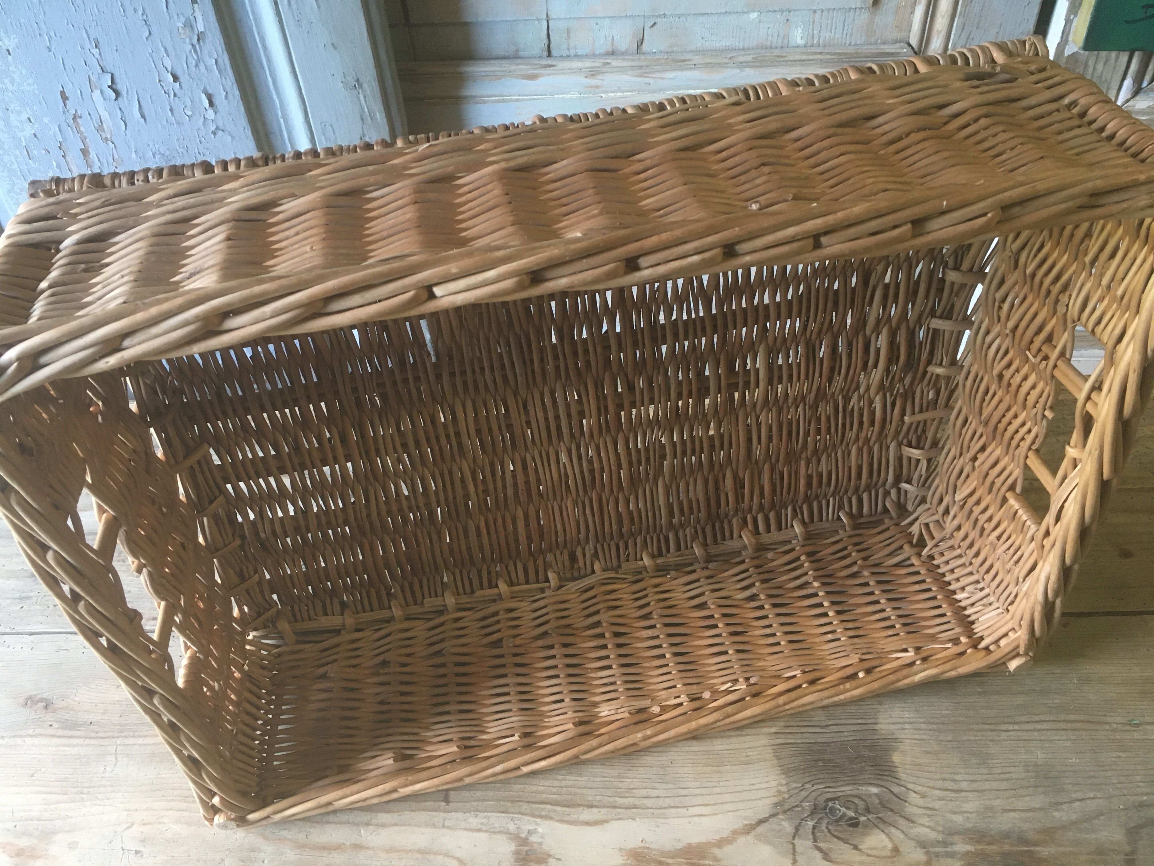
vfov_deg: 48.2
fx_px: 967
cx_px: 577
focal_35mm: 29
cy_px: 433
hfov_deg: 61.7
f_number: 2.2
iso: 160
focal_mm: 4.15
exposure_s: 1/33
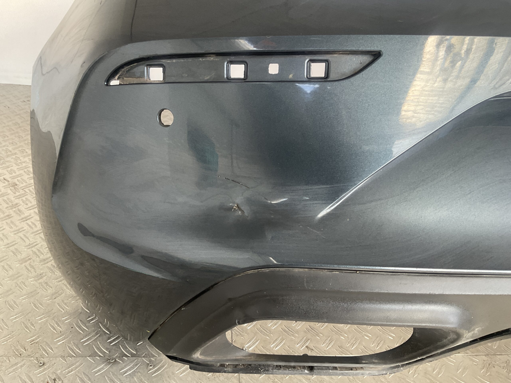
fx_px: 428
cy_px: 192
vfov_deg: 48.2
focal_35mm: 29
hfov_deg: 61.7
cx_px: 256
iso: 80
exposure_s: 1/50
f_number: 1.8
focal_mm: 3
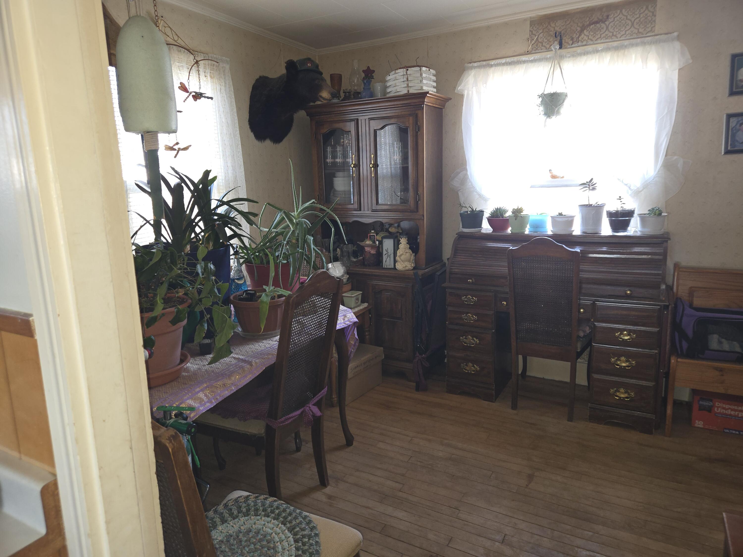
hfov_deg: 73.9
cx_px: 372
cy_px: 278
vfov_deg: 58.9
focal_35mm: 23
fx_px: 494
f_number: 1.8
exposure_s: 1/30
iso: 100
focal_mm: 5.4
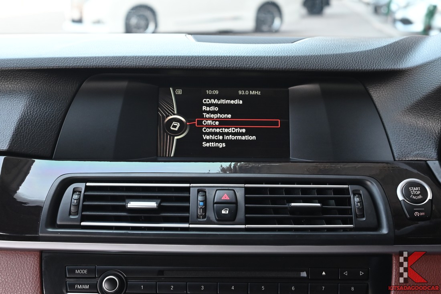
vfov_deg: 19.7
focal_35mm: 69
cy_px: 147
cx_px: 220
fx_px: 845
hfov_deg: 29.2
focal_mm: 46
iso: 560
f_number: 6
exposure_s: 1/30
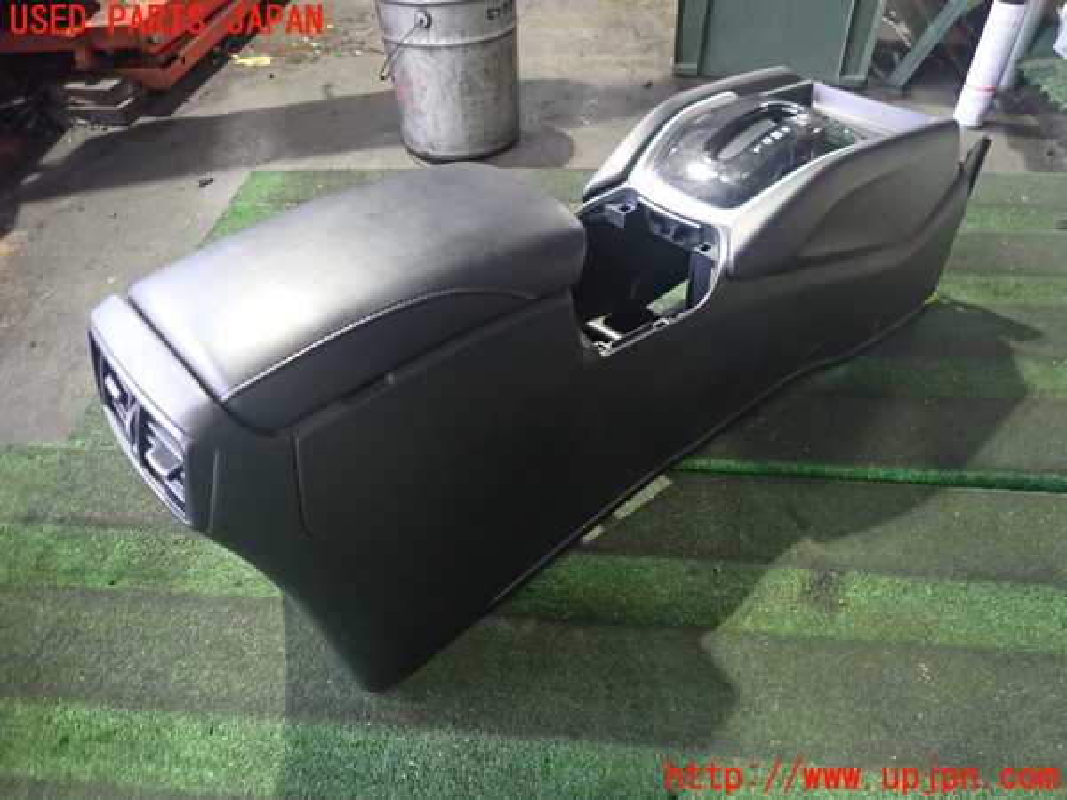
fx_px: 771
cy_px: 400
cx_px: 534
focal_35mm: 25
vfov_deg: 54.9
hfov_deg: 69.4
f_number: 2
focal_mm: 4.5
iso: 800
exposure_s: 1/20
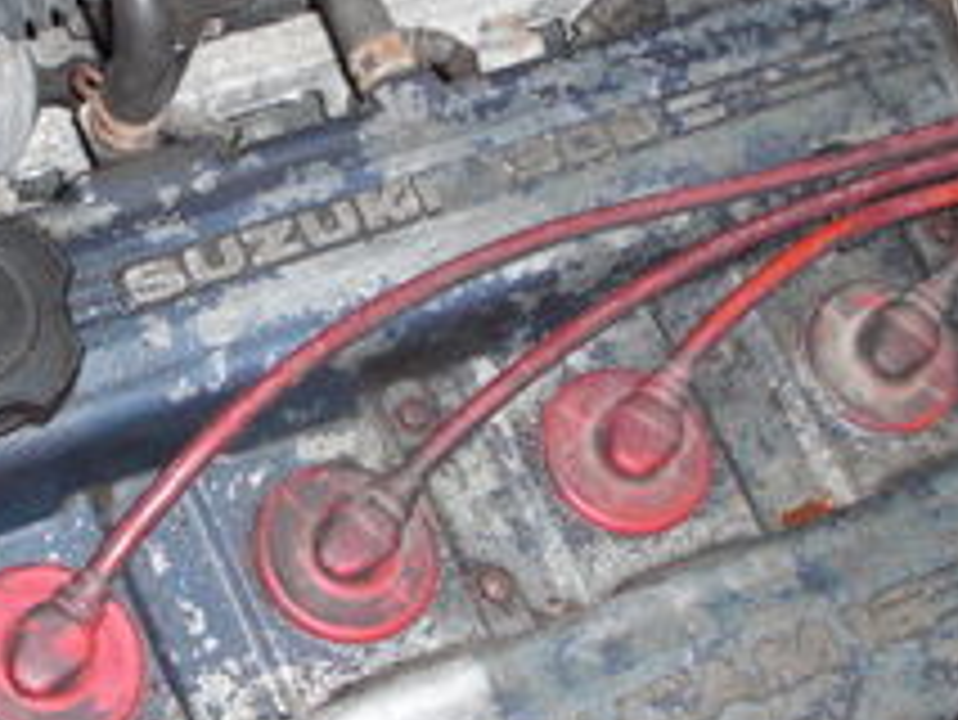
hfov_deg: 18.1
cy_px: 243
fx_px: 2991
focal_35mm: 108
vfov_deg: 13.7
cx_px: 256
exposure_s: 1/60
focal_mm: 6.3
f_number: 2.8
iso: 200
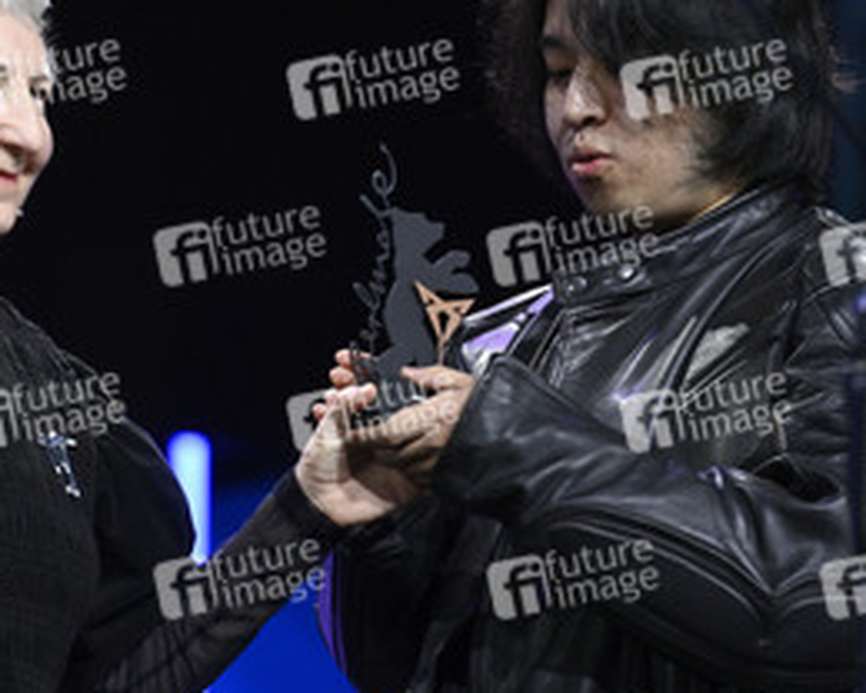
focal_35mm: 325
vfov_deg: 4.8
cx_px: 285
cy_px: 330
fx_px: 8330
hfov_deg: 5.9
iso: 4000
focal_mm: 200
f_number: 4.5
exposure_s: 1/250
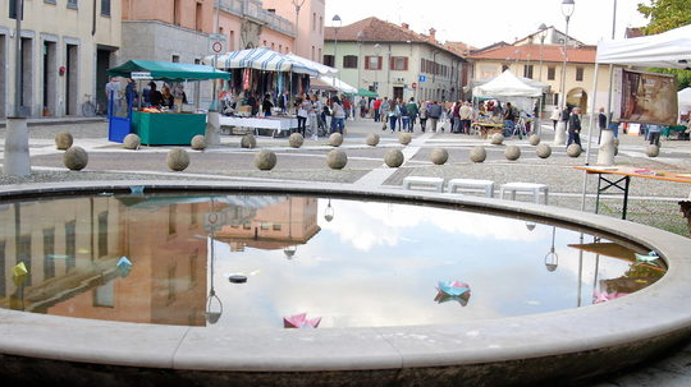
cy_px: 206
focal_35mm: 42
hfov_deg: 48.3
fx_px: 769
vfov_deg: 28.3
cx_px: 316
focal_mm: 24
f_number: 5.6
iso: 200
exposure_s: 1/100
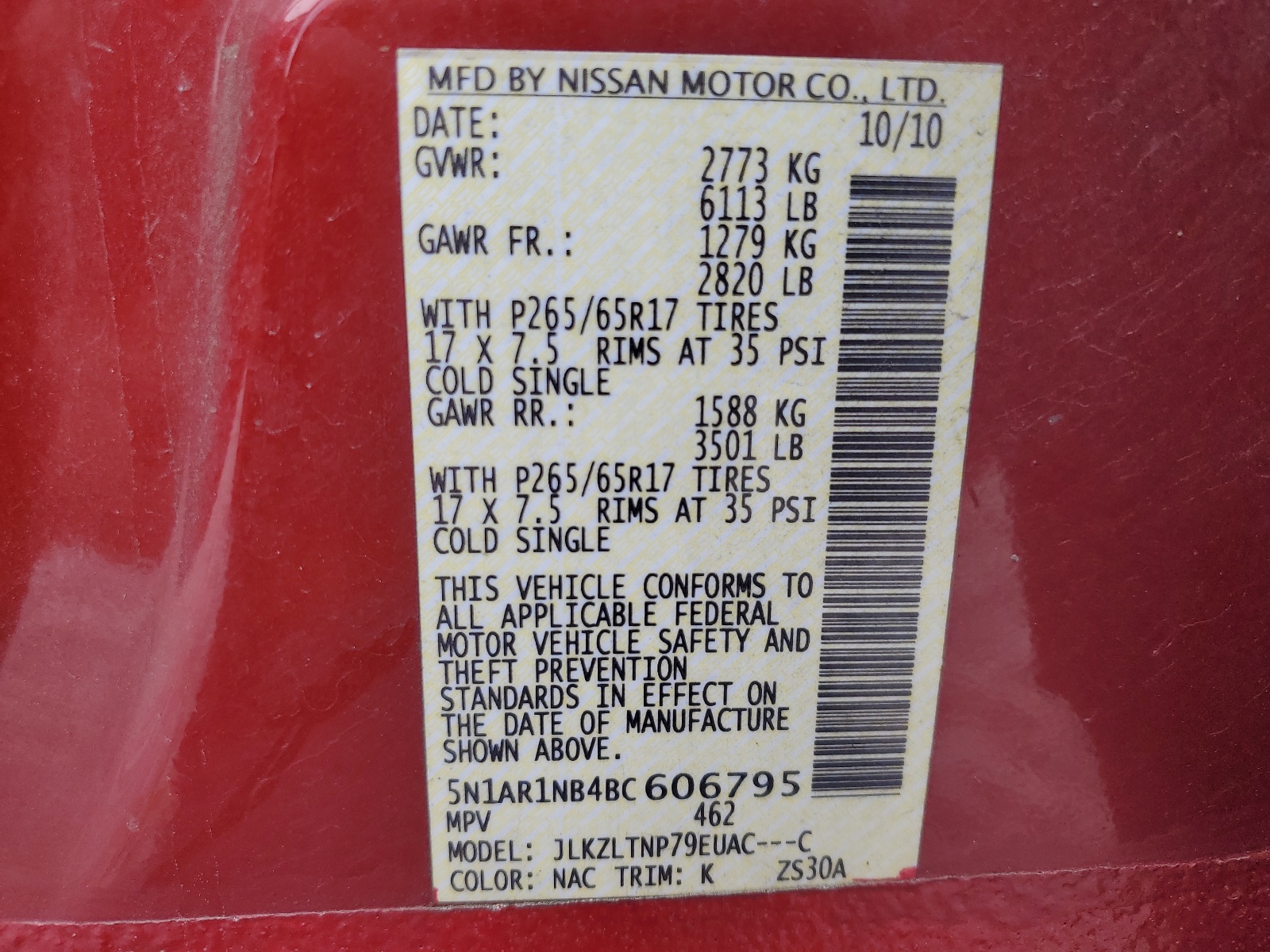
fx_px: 954
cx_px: 635
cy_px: 476
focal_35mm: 26
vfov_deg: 53.1
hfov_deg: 67.3
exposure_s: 1/400
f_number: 1.5
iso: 50
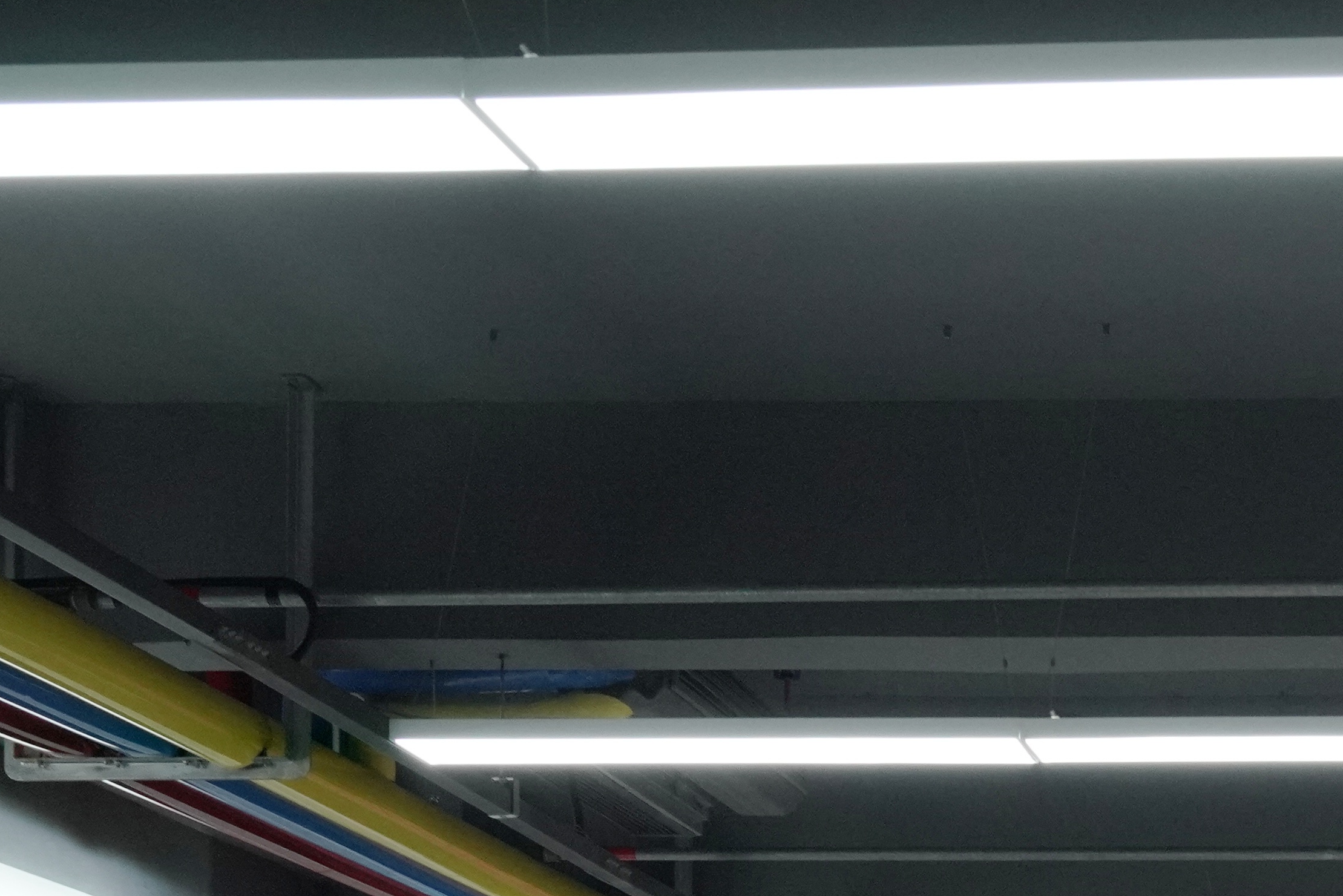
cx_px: 1586
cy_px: 1458
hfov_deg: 22.0
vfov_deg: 14.5
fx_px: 3208
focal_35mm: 86
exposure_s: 1/100
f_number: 5.6
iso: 1600
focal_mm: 24
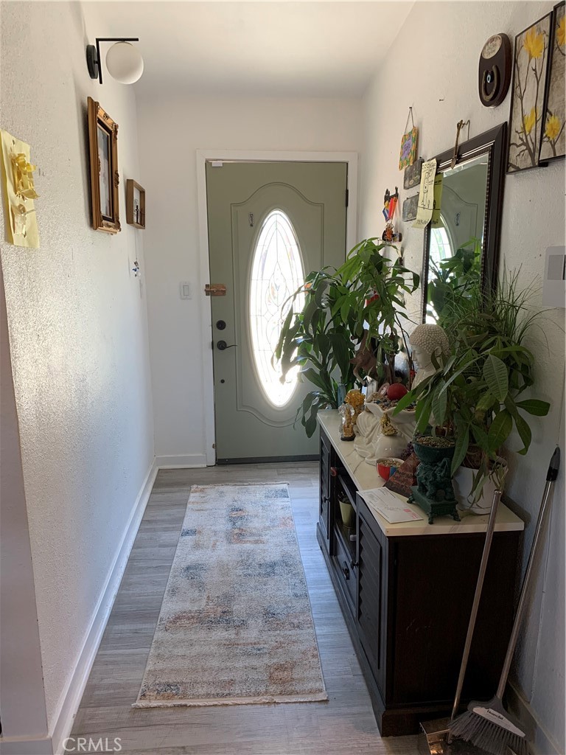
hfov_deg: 53.1
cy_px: 378
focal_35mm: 26
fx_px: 567
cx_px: 283
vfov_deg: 67.3
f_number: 1.8
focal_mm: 4.25
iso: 100
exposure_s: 1/60
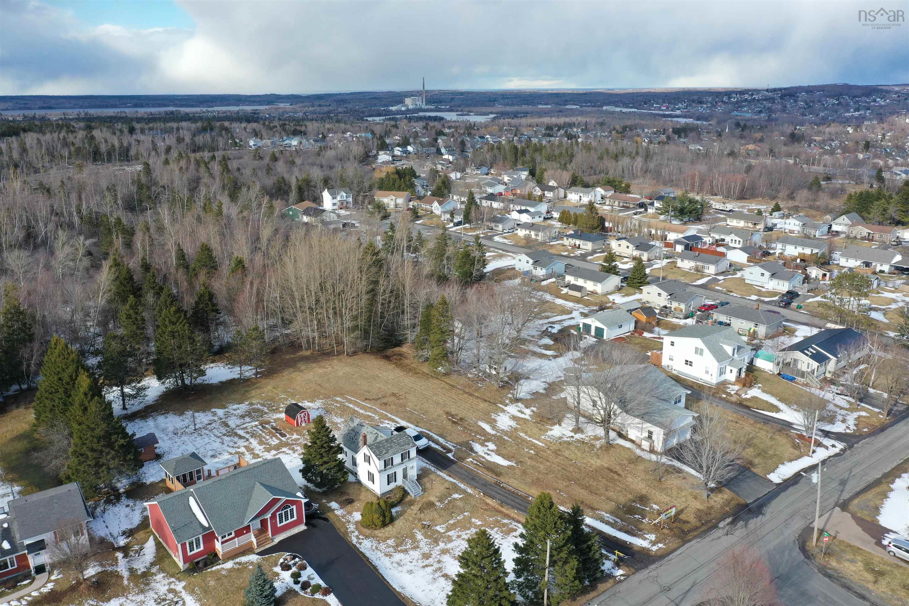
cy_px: 303
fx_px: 707
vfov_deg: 46.4
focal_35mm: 28
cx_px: 454
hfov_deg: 65.5
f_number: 5
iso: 100
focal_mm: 10.26
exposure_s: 1/320
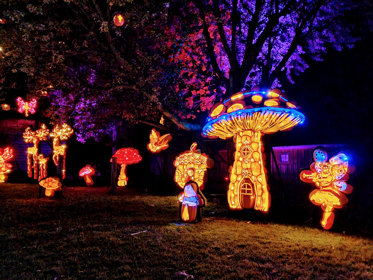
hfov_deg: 67.3
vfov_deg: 53.1
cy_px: 140
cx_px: 186
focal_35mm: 26
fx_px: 280
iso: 1000
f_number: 2.4
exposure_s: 1/11
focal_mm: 4.3
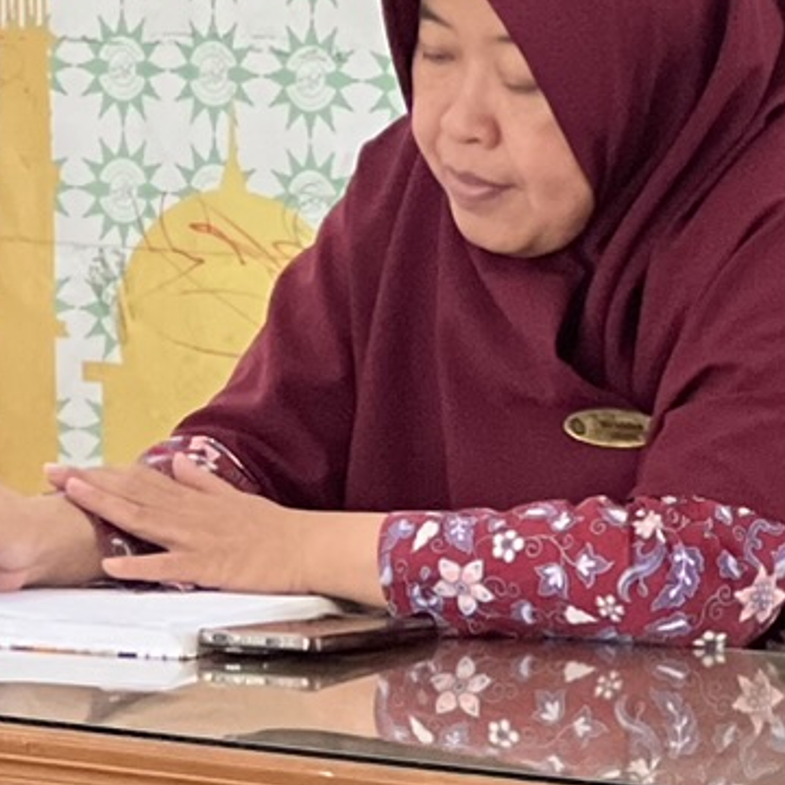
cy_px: -61
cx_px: 458
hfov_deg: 4.5
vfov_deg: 4.5
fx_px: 9929
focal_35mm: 387
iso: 400
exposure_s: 1/39
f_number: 2.8
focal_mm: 9
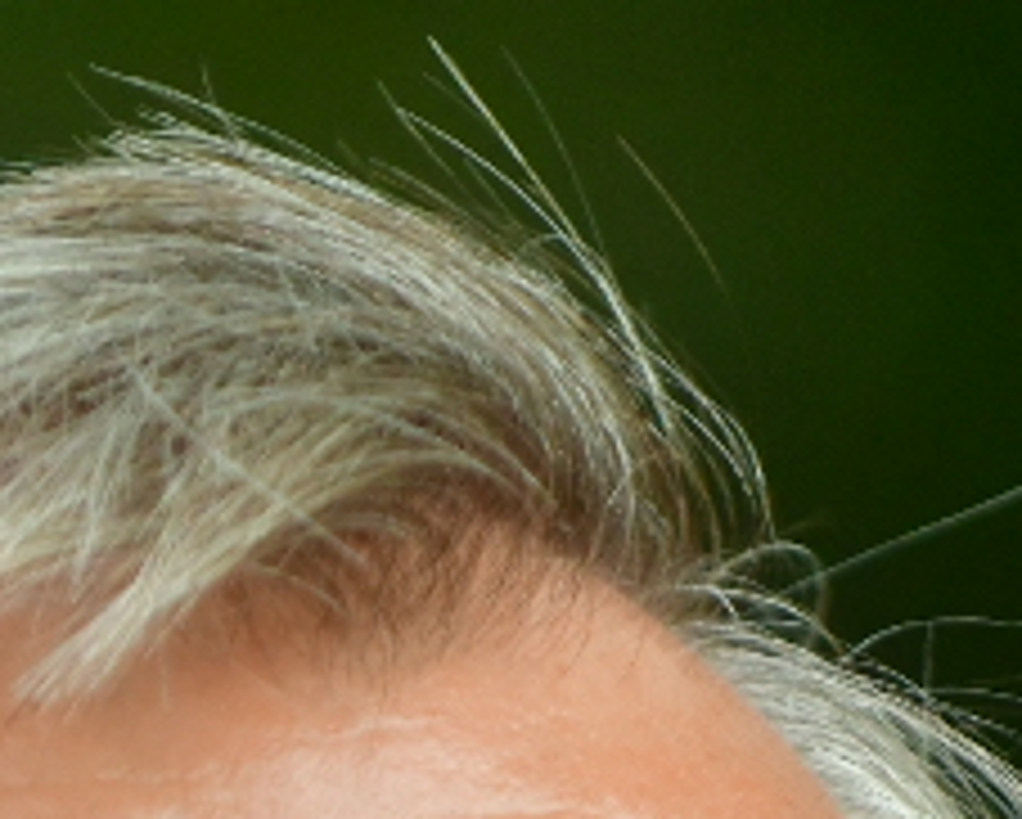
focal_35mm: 1340
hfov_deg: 1.4
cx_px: 522
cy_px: 2002
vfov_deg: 1.2
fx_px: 40566
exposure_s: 1/2500
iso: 640
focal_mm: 200
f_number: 2.8
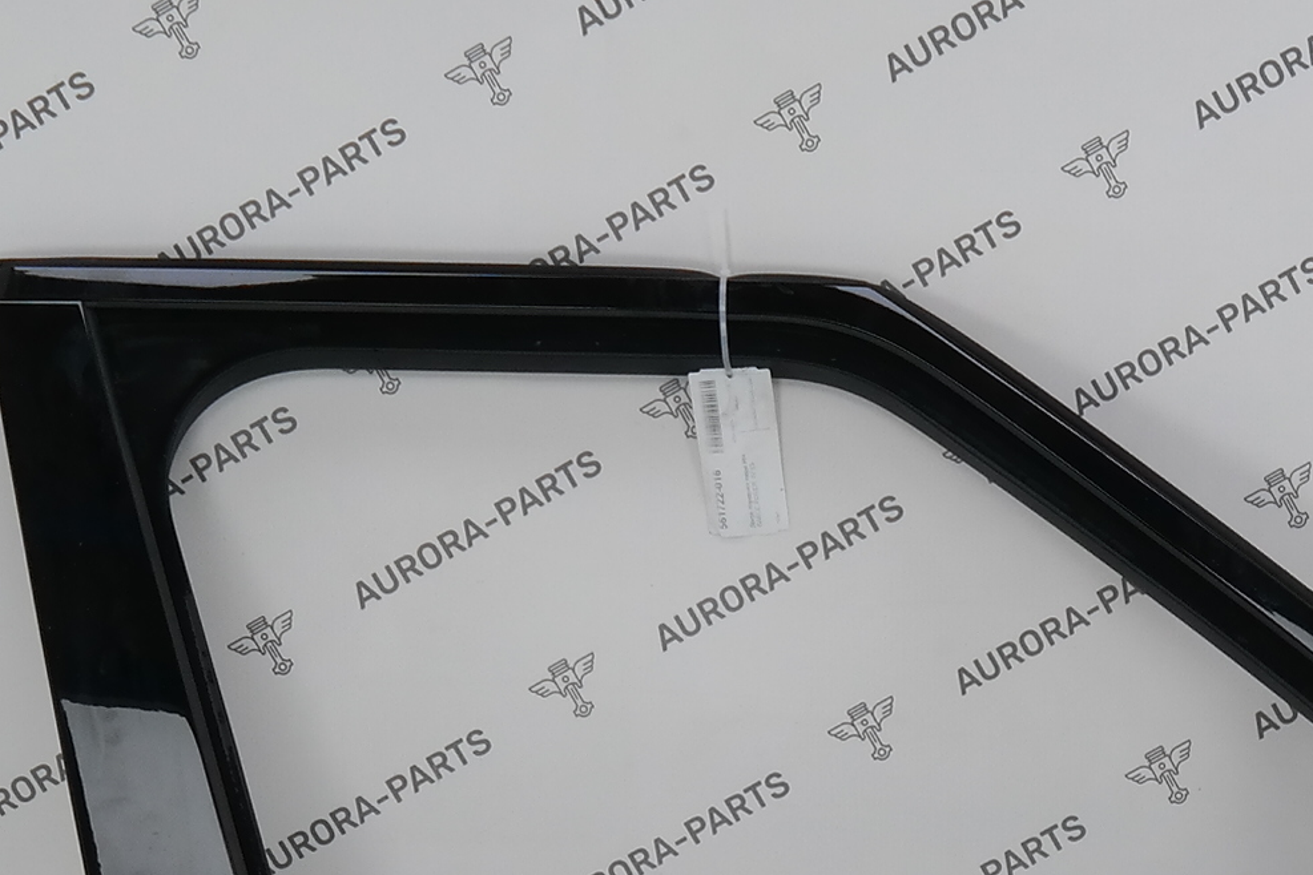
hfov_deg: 15.5
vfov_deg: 10.2
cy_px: 1371
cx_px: 1300
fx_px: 4741
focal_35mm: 130
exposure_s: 1/40
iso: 200
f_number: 7.1
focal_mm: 22
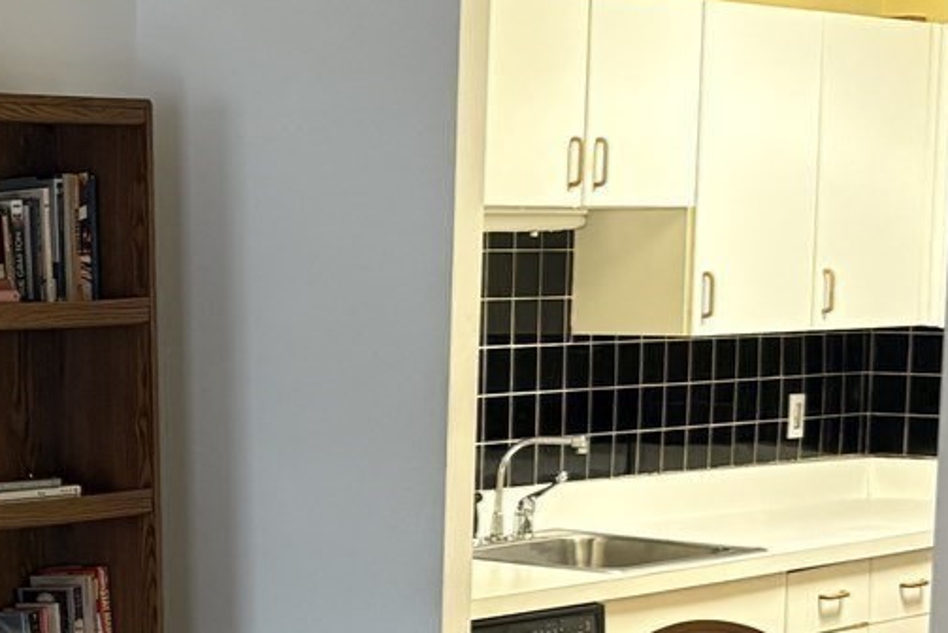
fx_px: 2898
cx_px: -85
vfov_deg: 12.3
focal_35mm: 110
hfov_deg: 17.9
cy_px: 648
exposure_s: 1/60
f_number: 1.6
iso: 200
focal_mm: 5.96
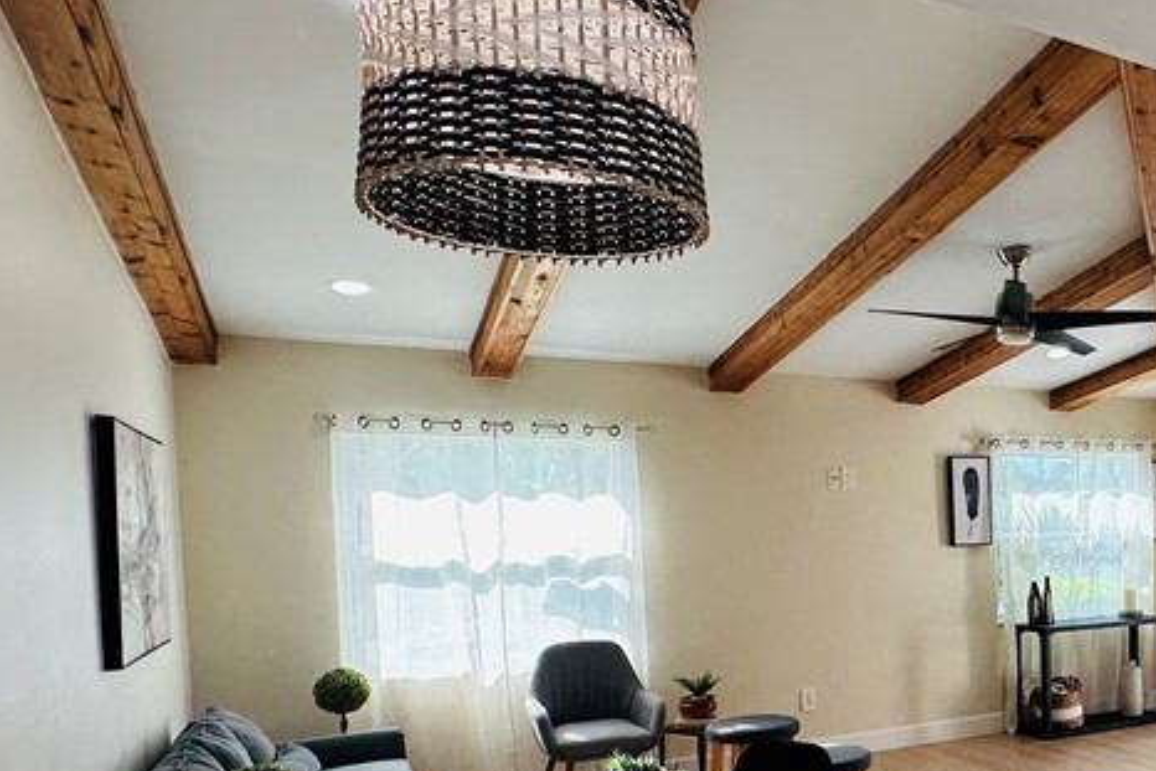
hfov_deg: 52.7
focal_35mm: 32
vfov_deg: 40.1
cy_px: 570
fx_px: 1028
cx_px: 1007
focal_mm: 2.22
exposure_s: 1/120
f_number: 2.2
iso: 50
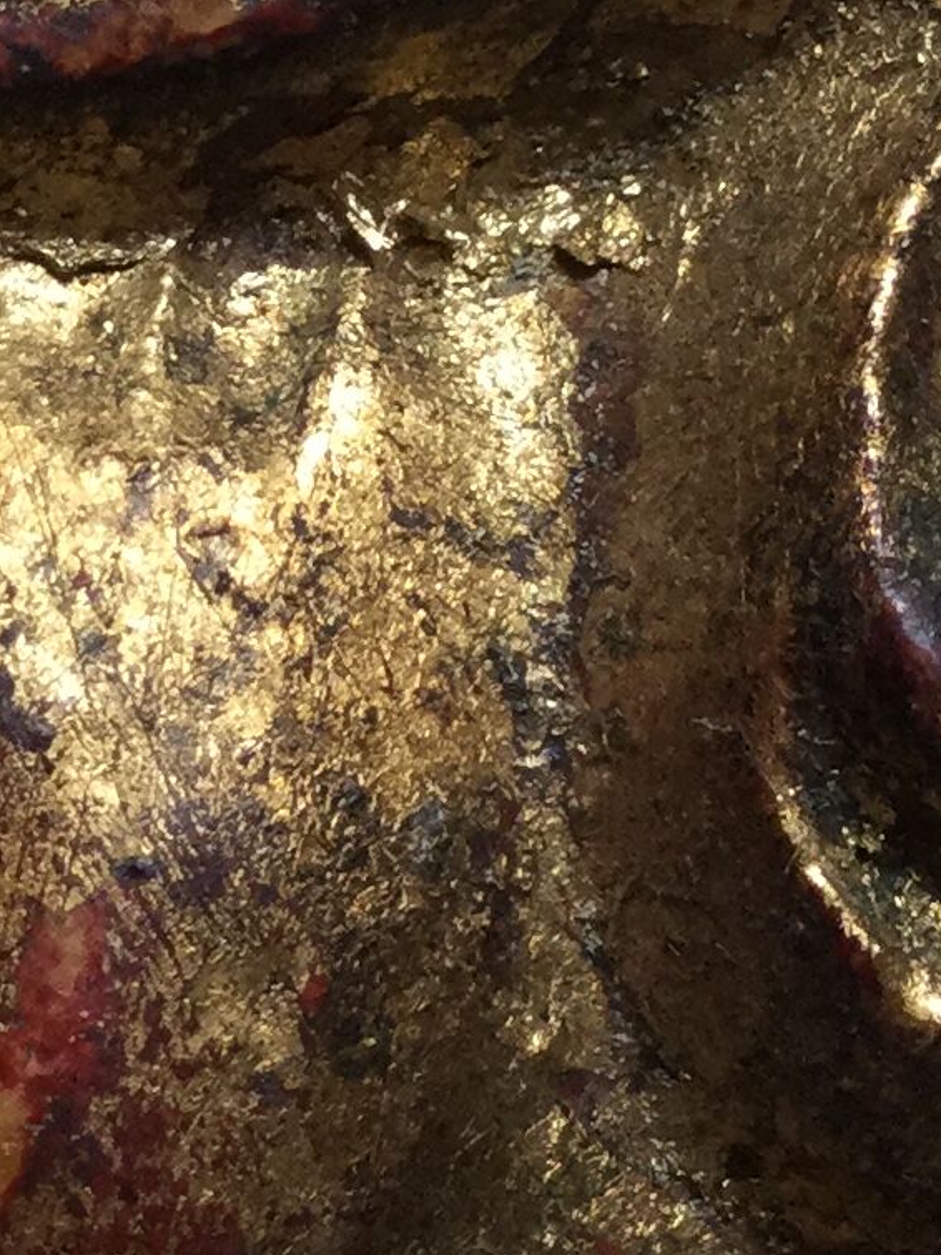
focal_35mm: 134
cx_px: 118
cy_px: 424
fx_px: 4858
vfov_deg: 14.7
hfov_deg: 11.0
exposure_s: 1/33
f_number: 2.4
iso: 40
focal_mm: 3.3
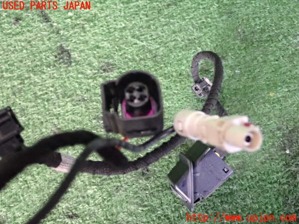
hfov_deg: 40.4
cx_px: 150
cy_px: 112
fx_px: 406
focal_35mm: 47
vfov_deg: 30.9
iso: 3200
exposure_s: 1/100
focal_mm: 8.4
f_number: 3.1
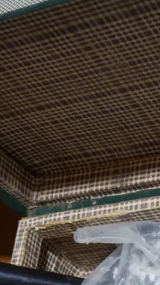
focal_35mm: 111
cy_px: 250
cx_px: 154
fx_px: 837
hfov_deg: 10.8
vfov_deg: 19.0
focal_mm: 19
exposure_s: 1/60
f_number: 4.1
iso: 250
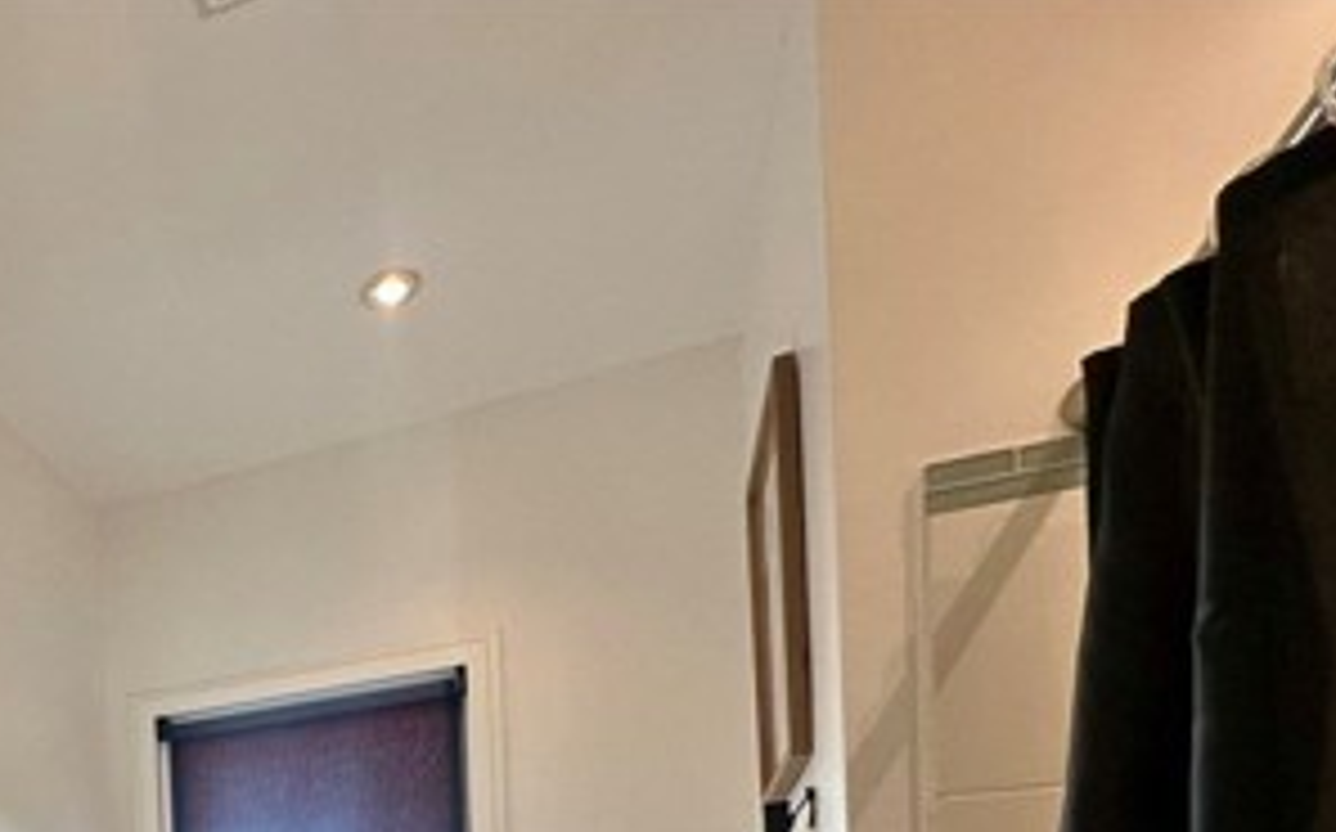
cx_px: 90
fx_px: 1164
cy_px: 1066
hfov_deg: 51.4
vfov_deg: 31.1
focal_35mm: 32
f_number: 2.2
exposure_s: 1/120
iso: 125
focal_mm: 2.22
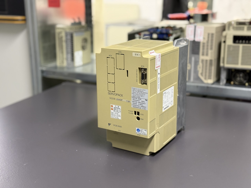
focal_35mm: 48
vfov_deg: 30.3
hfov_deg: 39.7
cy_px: 94
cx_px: 126
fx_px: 348
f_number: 1.78
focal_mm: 6.76
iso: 250
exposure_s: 1/50
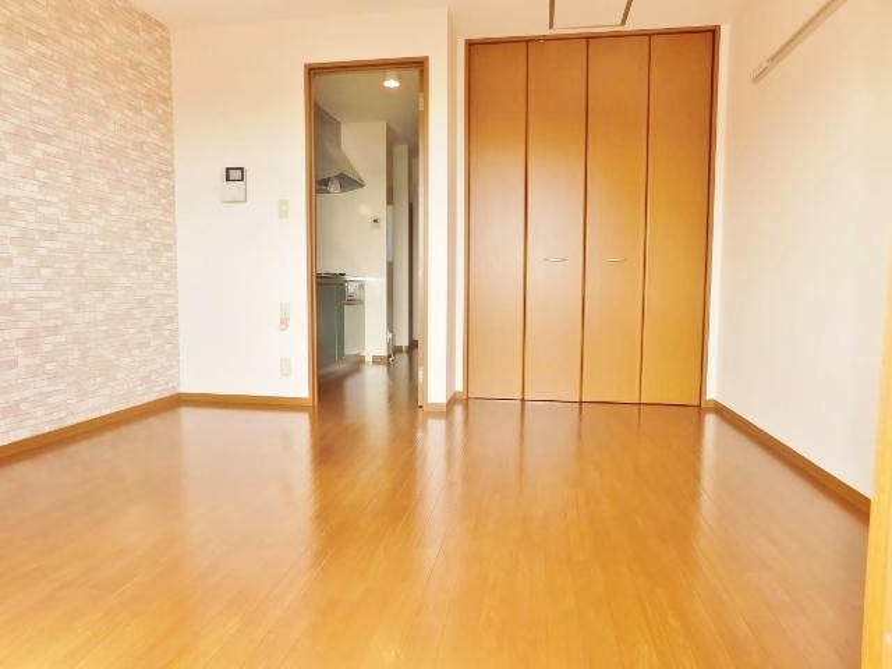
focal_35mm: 23
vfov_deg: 58.9
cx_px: 446
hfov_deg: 73.9
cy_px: 334
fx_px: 593
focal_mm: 4
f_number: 3
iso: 125
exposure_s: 1/60
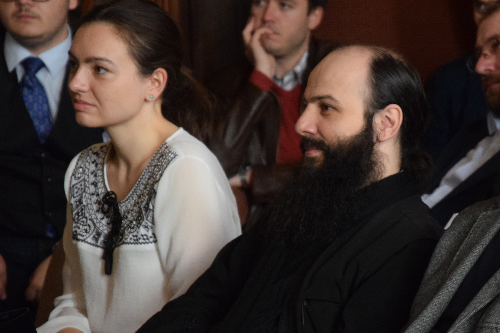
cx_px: 375
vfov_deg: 5.8
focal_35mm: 236
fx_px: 3278
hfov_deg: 8.7
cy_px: 223
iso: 2500
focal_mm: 98
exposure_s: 1/100
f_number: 5.6
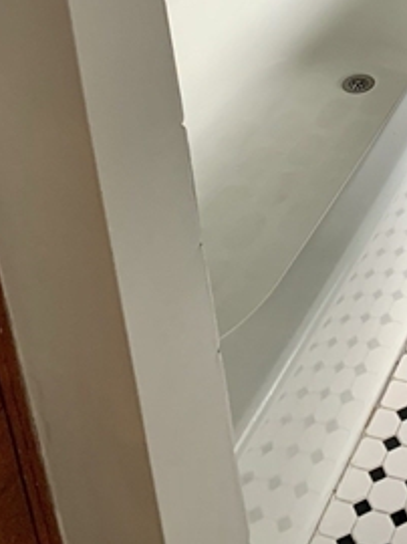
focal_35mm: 74
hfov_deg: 18.9
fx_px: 1162
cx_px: 473
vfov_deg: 23.7
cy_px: -129
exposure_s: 1/60
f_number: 1.8
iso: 100
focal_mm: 4.25
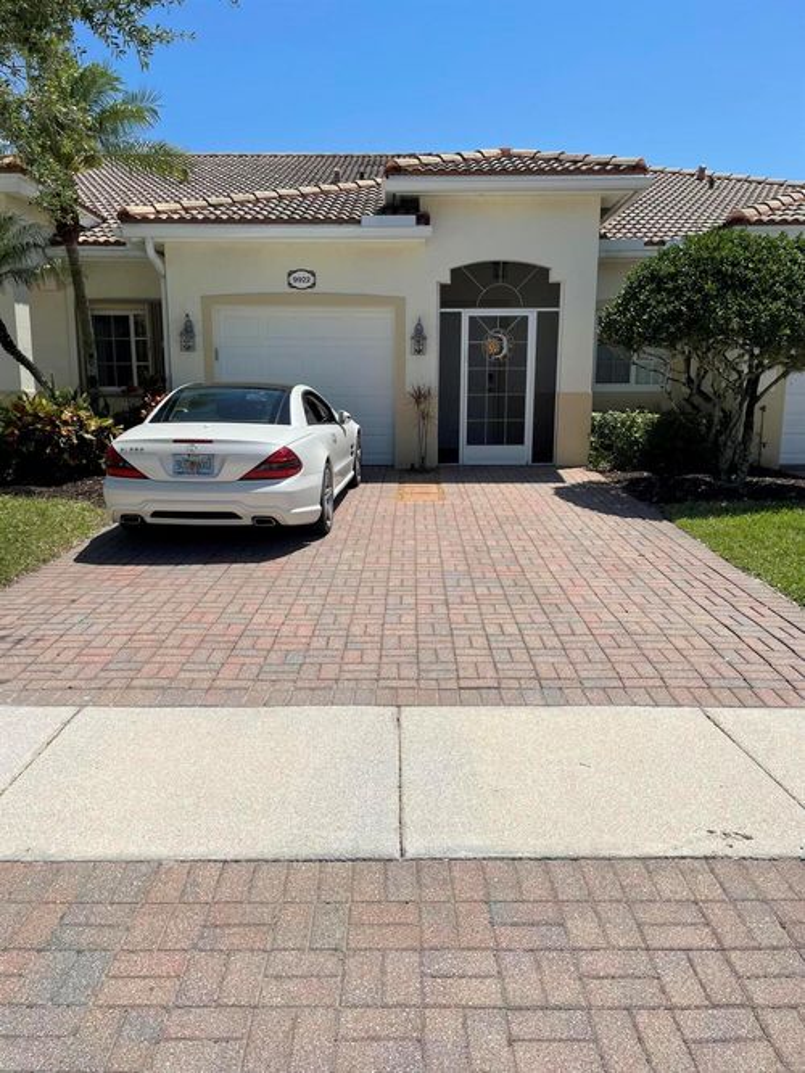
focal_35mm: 26
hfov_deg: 53.0
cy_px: 536
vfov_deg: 67.3
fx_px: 806
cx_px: 402
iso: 32
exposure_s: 1/6897
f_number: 1.6
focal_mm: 4.2
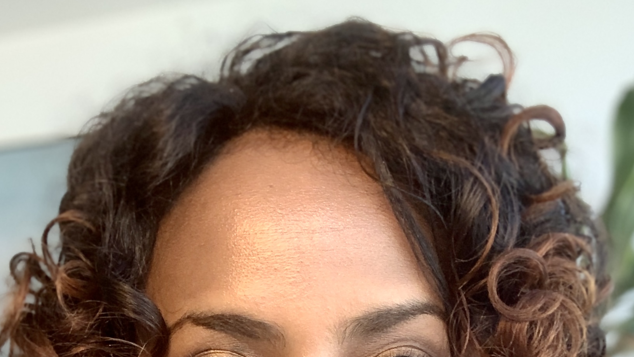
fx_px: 1110
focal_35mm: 66
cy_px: 554
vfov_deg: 16.5
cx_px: 344
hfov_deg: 31.9
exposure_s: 1/97
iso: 64
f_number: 2.2
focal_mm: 2.87
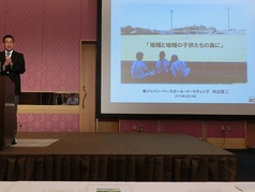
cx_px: 93
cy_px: 65
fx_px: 310
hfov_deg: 44.3
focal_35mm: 42
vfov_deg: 34.1
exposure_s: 1/30
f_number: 3.7
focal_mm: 5.2
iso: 200
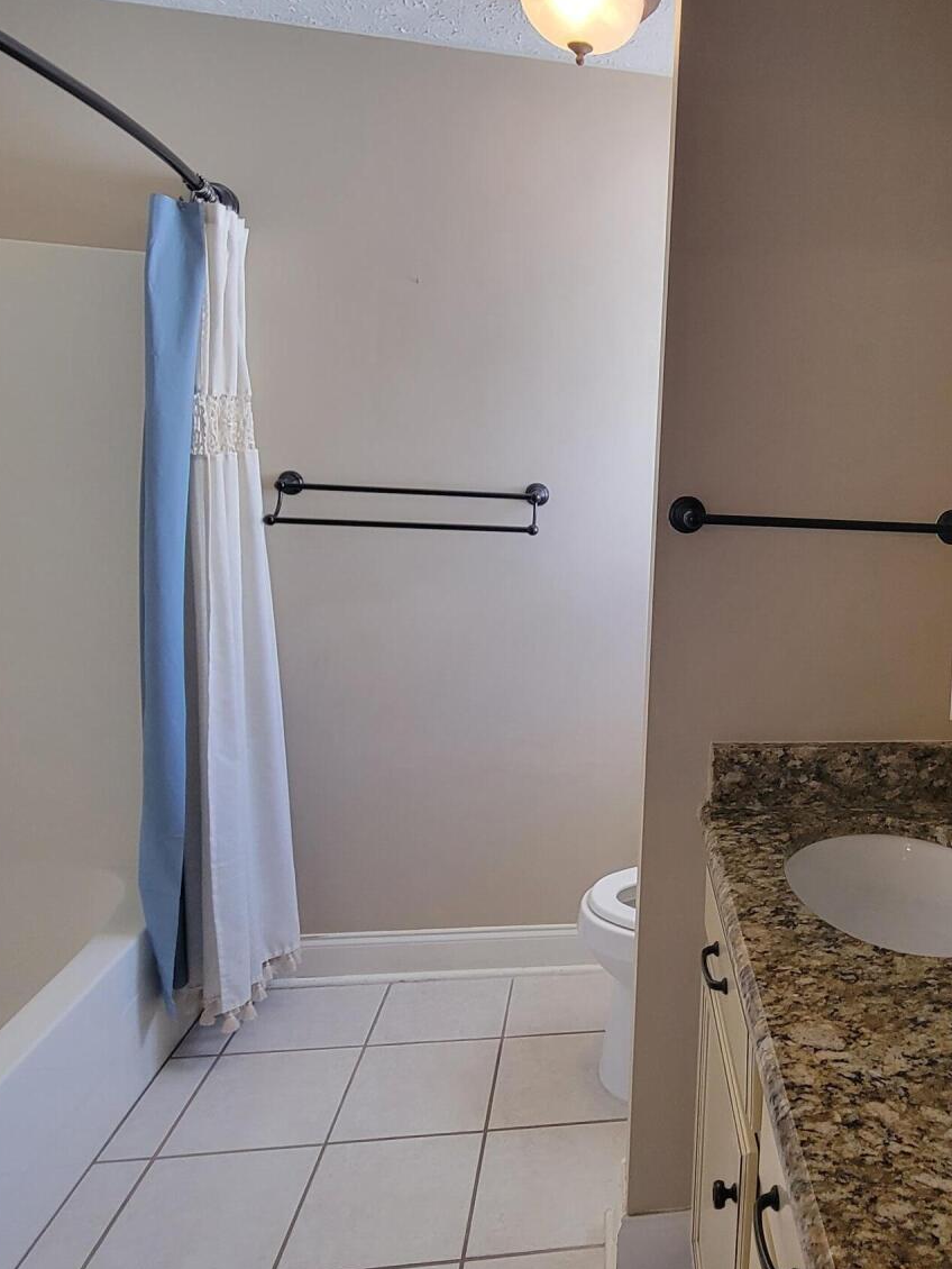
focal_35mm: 23
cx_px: 807
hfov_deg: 53.5
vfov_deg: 73.7
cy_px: 563
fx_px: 843
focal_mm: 2.2
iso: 250
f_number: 2.2
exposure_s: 1/60
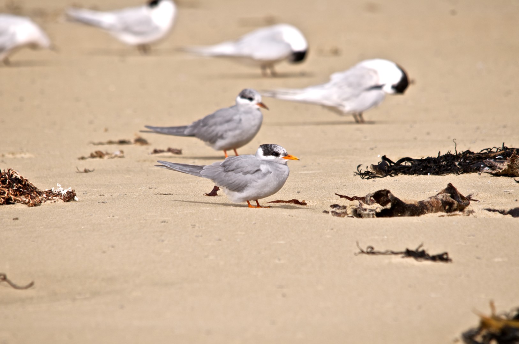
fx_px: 10799
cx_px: 260
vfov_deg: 1.8
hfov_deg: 2.8
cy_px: 172
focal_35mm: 750
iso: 200
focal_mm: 500
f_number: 11
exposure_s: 1/500
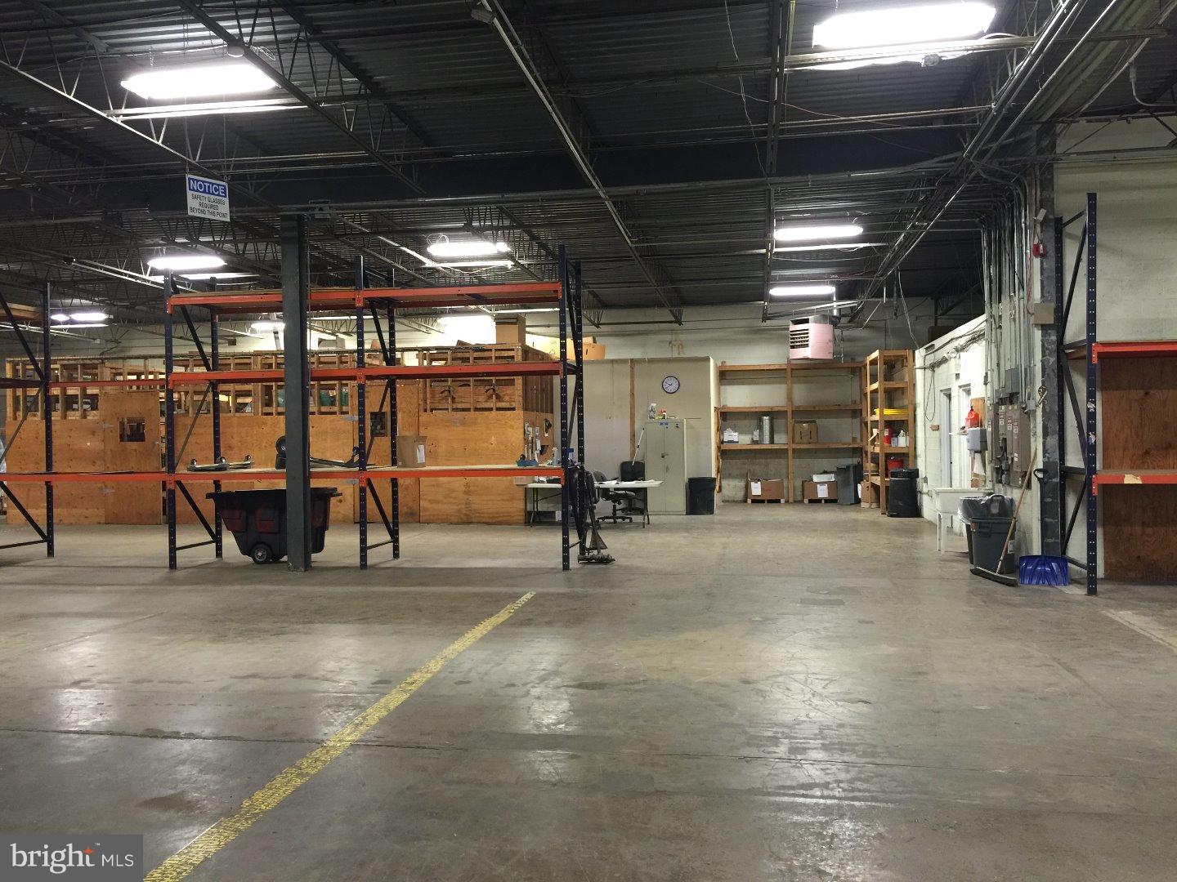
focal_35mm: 29
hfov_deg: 61.7
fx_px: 986
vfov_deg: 48.2
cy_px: 441
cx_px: 588
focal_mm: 4.15
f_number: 2.2
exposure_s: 1/15
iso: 80
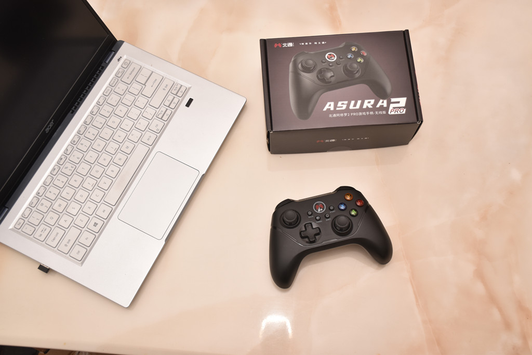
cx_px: 266
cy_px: 178
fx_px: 598
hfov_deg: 47.9
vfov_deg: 33.0
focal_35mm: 40
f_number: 5.6
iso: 100
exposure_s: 1/125
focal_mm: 27
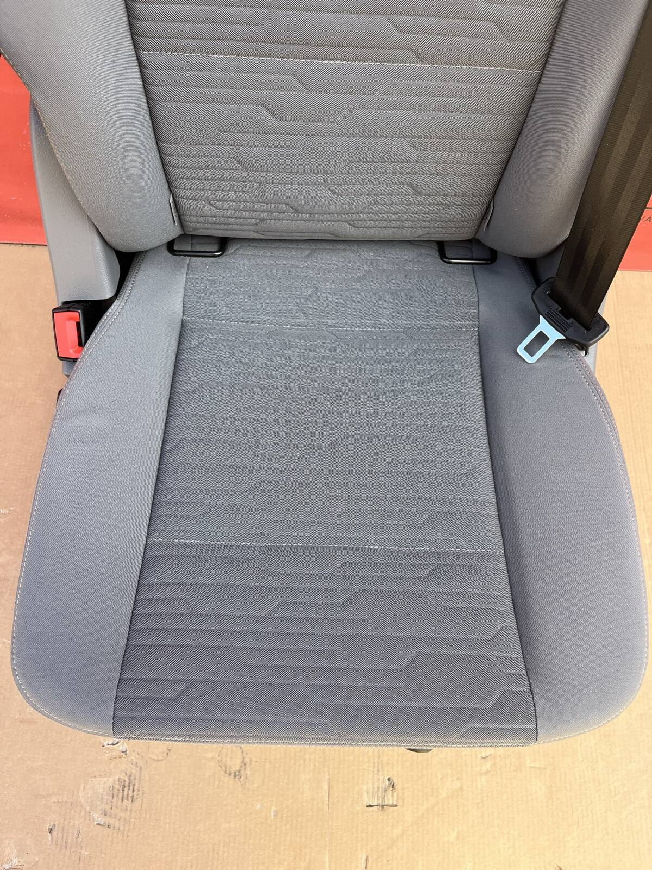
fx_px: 653
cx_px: 326
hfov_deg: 53.1
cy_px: 435
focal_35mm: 26
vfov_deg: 67.3
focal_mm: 5.1
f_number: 1.6
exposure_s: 1/224
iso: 40
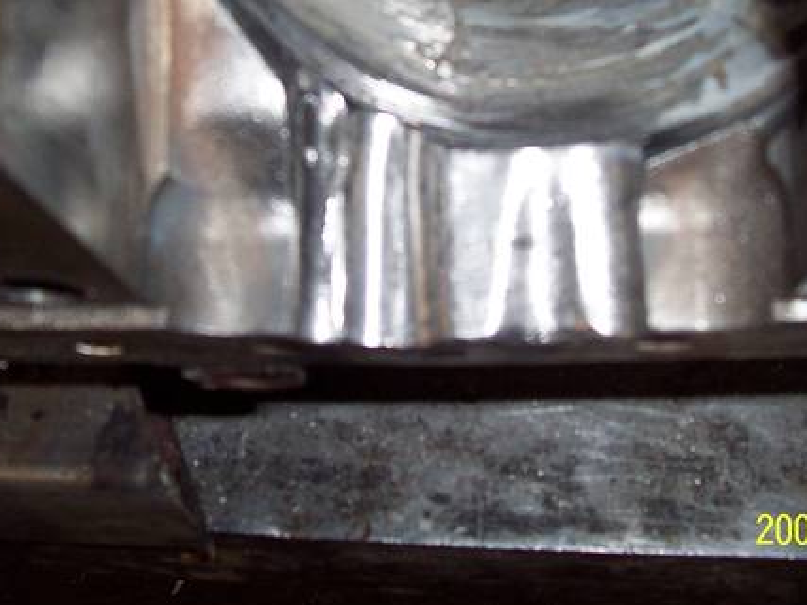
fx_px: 1212
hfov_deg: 36.8
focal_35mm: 52
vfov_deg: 27.9
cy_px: 212
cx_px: 446
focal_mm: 5.6
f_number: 2.8
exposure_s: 1/60
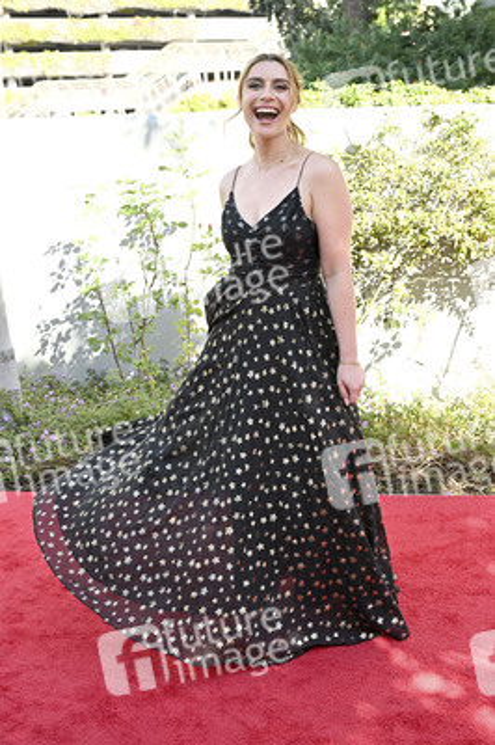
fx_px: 868
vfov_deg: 46.4
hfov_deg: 31.8
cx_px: 248
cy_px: 372
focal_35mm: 42
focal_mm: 42
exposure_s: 1/320
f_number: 5.6
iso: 640
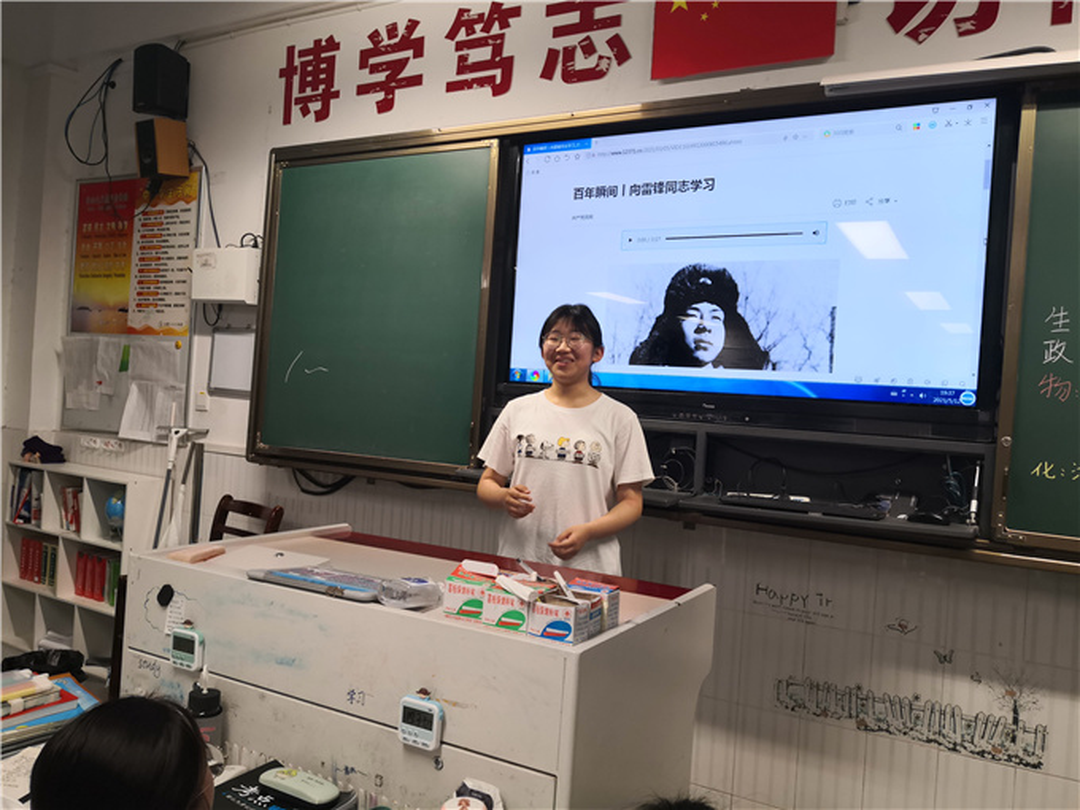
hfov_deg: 65.3
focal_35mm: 27
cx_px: 540
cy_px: 405
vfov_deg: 51.4
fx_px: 842
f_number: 1.6
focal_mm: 3.95
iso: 50
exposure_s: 1/50
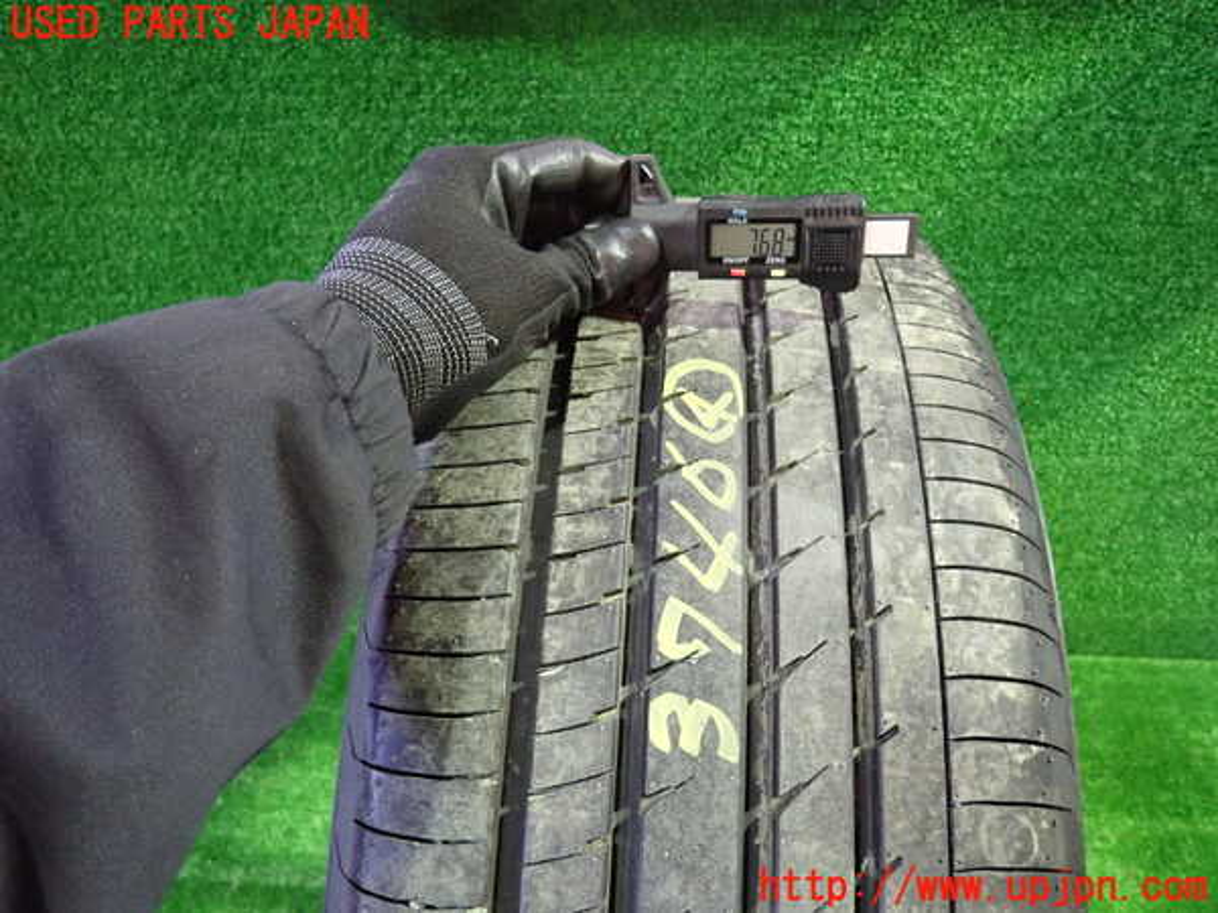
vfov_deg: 54.9
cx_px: 609
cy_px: 456
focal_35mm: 25
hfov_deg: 69.4
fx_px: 880
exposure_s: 1/30
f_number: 2
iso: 800
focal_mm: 4.5
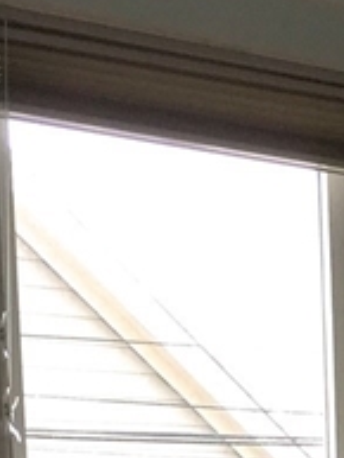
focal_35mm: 154
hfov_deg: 9.2
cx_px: 605
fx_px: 2038
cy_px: 762
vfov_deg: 12.0
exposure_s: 1/120
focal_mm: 4.15
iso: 50
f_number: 2.2
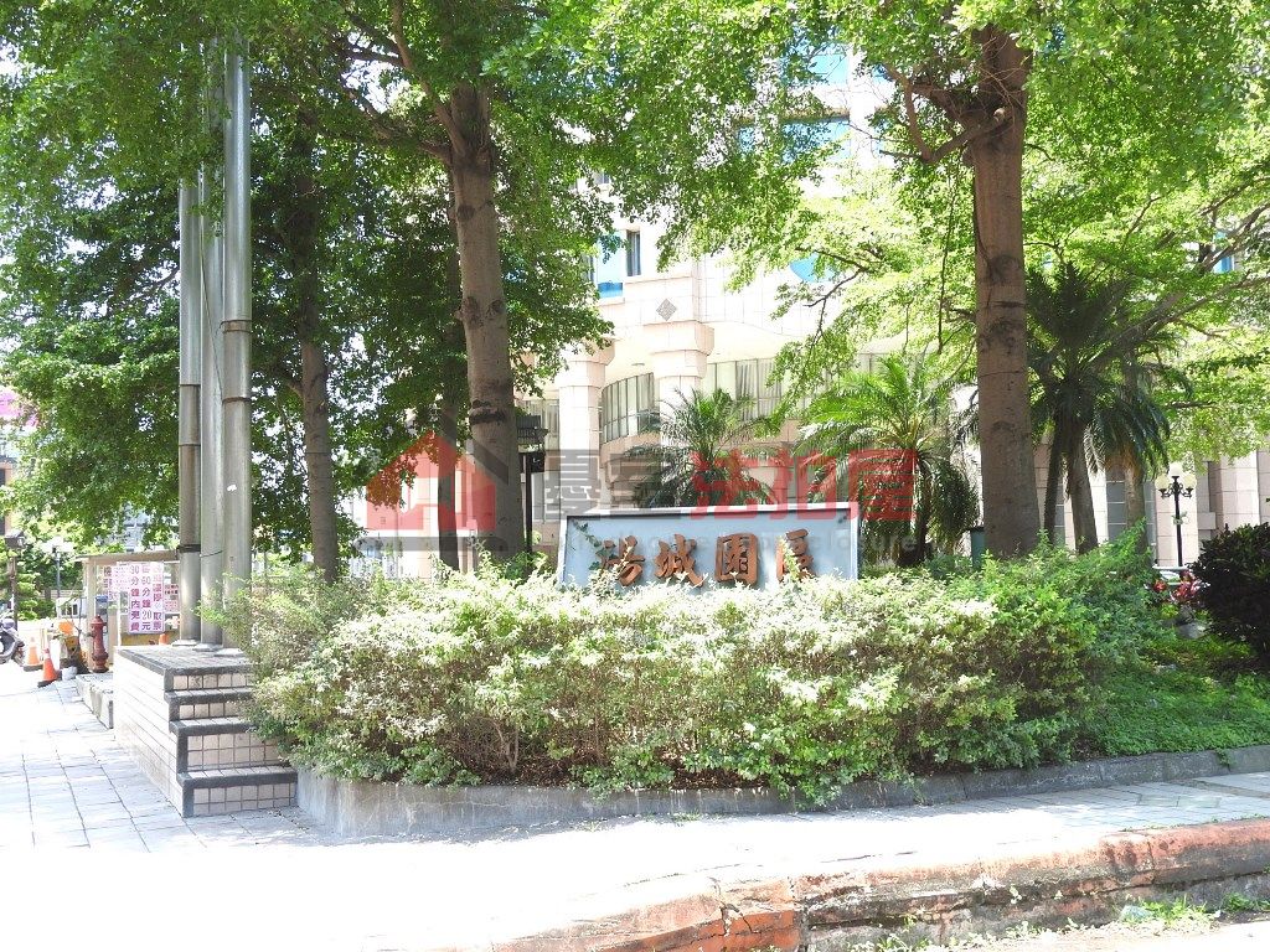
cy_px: 476
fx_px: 1468
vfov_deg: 36.0
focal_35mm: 40
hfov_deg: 46.8
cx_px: 635
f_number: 3.8
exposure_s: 1/160
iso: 100
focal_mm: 7.2
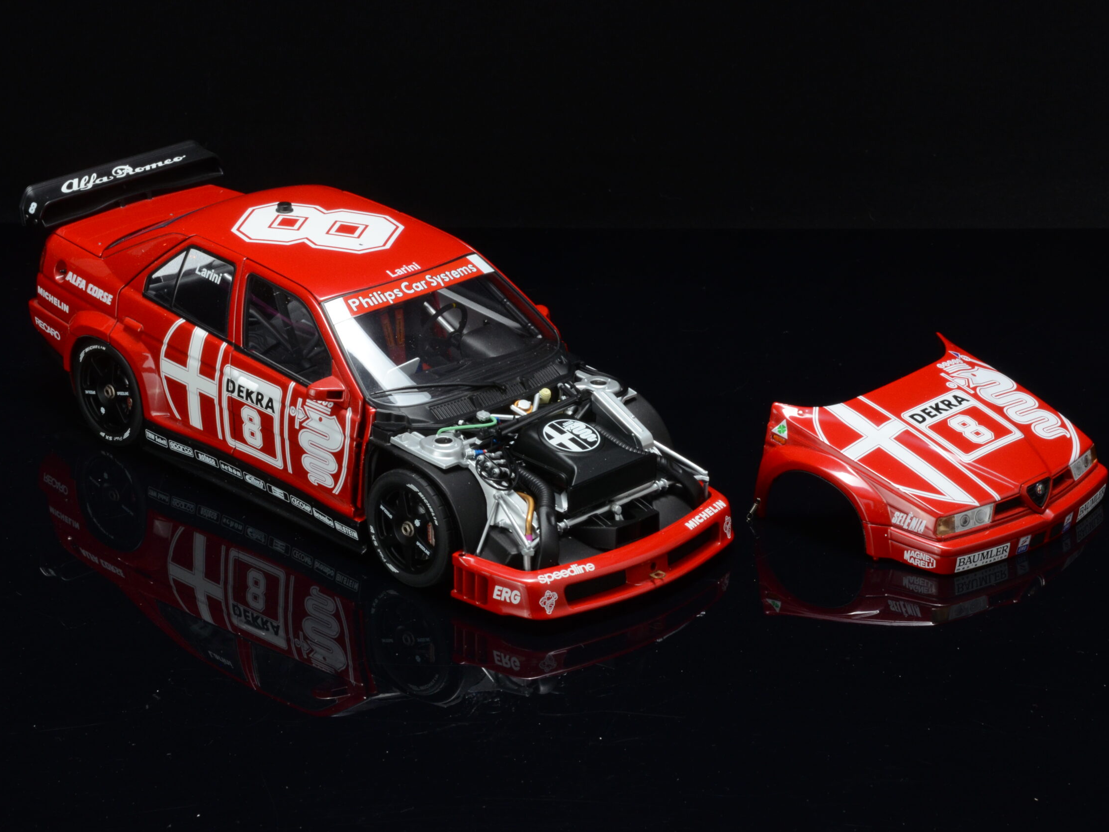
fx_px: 3684
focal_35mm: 115
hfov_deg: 17.1
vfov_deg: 12.9
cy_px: 418
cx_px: 556
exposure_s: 1/8
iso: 800
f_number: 20
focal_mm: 70
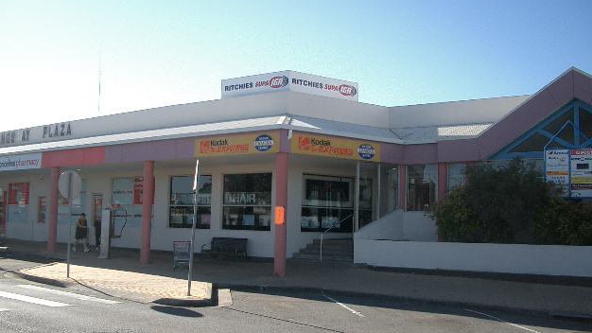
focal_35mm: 39
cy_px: 175
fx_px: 612
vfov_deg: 30.4
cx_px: 302
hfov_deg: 51.6
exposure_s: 1/640
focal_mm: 5.8
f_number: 2.6
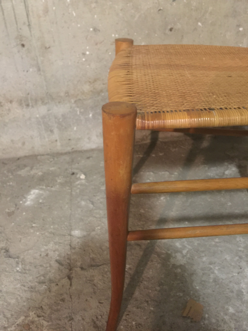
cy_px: 166
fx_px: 277
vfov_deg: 61.7
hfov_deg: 48.2
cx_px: 124
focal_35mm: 29
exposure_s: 1/4
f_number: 2.2
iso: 125
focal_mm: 4.15
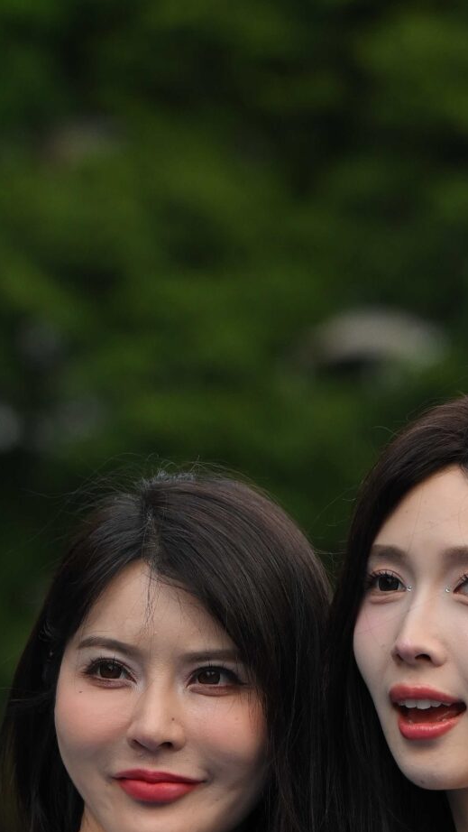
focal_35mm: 349
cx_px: 261
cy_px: 1112
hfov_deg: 3.5
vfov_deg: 6.1
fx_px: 7695
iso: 720
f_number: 4
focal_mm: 120
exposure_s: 1/640
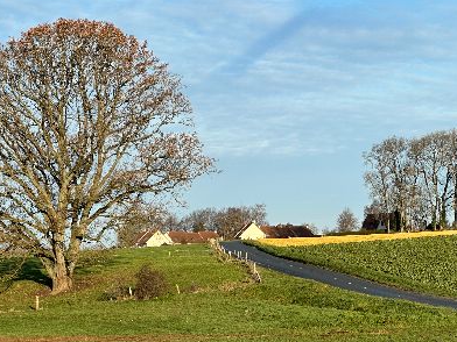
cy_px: 168
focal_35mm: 118
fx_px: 1558
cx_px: 187
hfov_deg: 16.7
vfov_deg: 12.6
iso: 32
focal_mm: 9
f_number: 2.8
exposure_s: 1/694
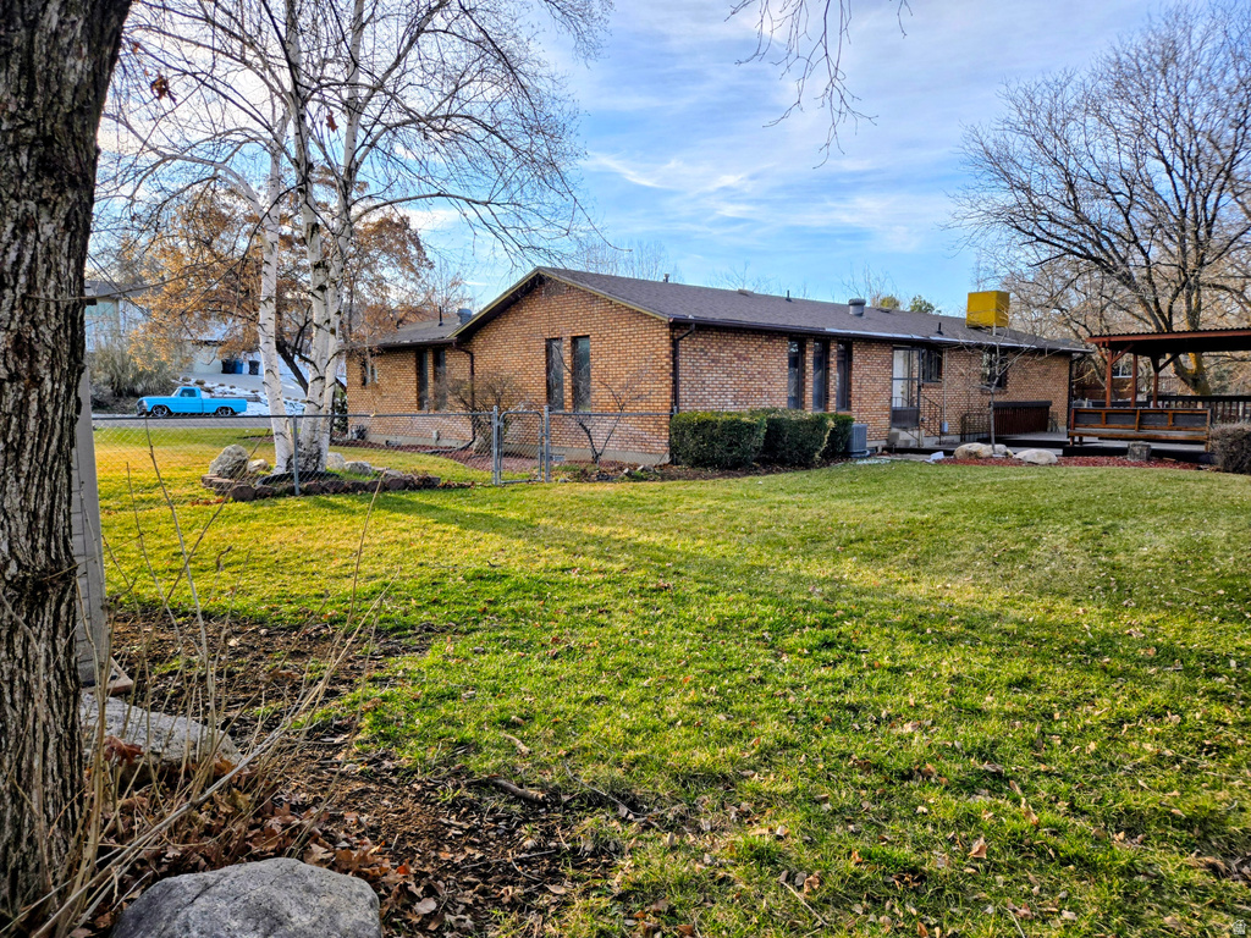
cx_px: 626
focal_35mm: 23
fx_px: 831
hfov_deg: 73.9
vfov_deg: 58.9
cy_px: 469
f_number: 1.8
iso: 80
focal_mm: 5.4
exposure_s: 1/2259
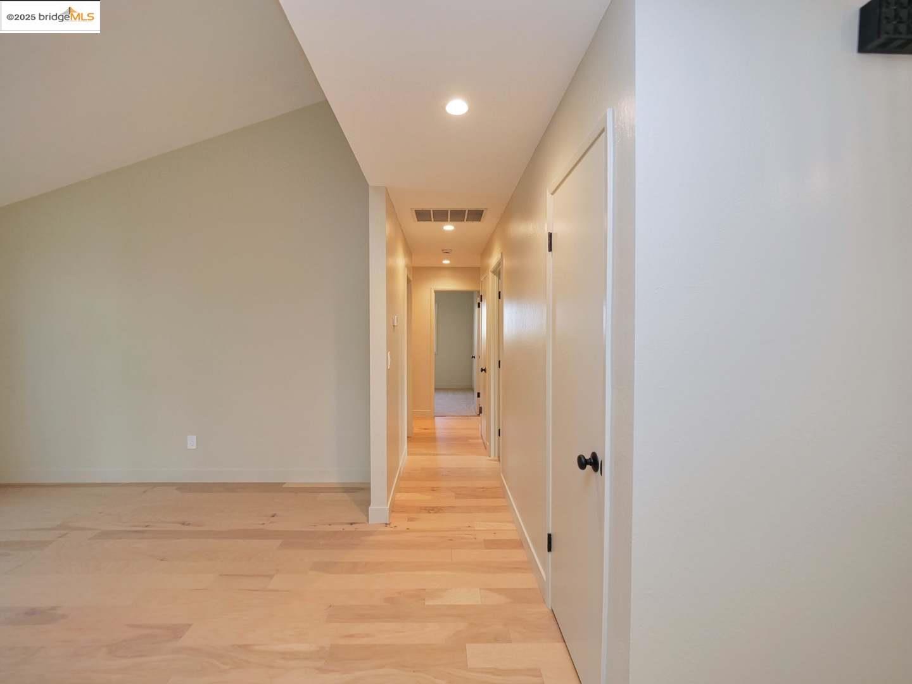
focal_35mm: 14
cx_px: 456
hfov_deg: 102.1
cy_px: 342
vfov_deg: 85.7
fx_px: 369
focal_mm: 7
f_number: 4
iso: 800
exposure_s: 1/125
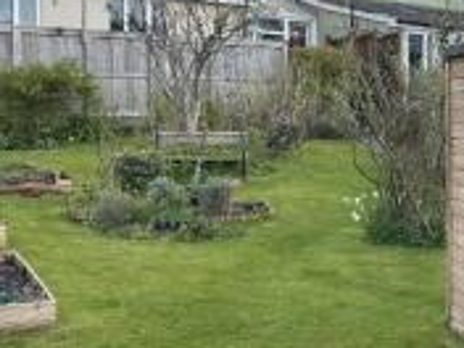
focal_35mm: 86
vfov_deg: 17.2
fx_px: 1153
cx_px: 513
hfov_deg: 21.6
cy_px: 165
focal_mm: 5.1
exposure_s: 1/2387
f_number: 1.6
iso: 32
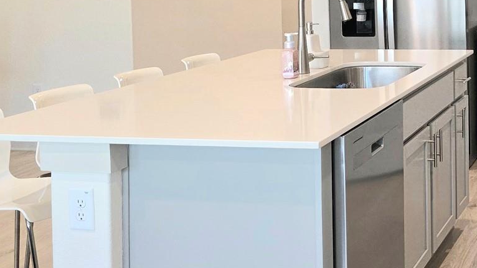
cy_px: 11
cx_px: 493
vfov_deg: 17.6
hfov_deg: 29.1
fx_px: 847
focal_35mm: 67
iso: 200
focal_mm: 6.3
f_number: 1.7
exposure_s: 1/120
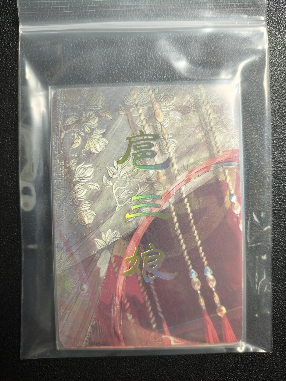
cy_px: 190
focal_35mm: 26
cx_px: 143
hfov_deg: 53.1
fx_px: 286
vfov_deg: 67.3
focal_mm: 4.94
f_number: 1.5
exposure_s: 1/50
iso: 500
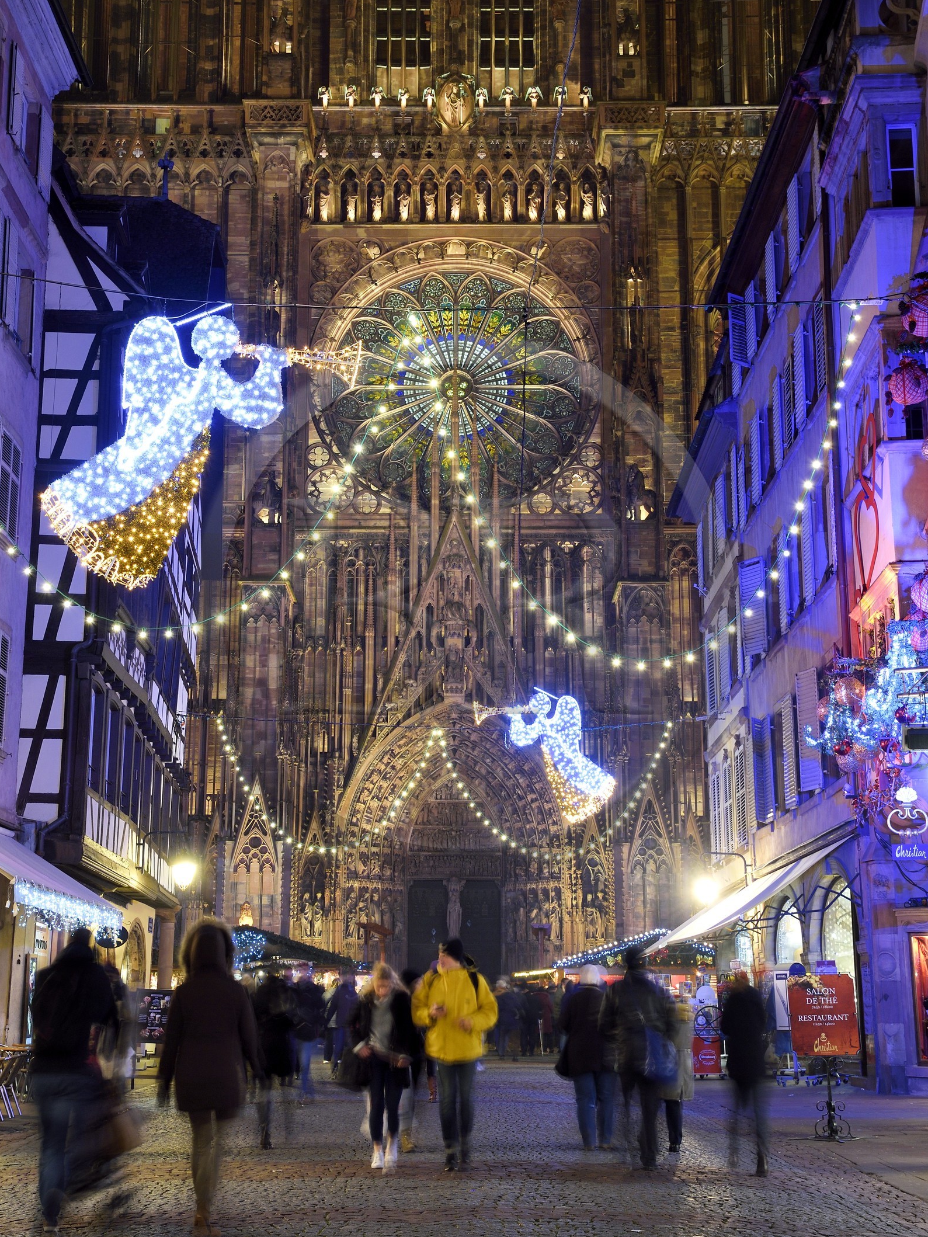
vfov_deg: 39.7
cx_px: 464
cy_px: 608
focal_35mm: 48
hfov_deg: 30.3
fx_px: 1715
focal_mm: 44
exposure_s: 1/1.25
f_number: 10
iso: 400
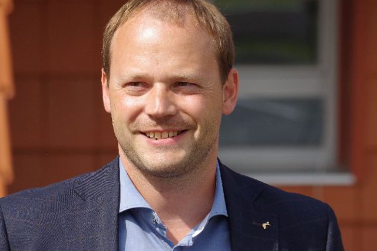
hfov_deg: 7.2
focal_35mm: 288
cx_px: 184
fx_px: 3016
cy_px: 118
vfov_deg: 4.8
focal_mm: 160
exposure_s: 1/500
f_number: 8
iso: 400
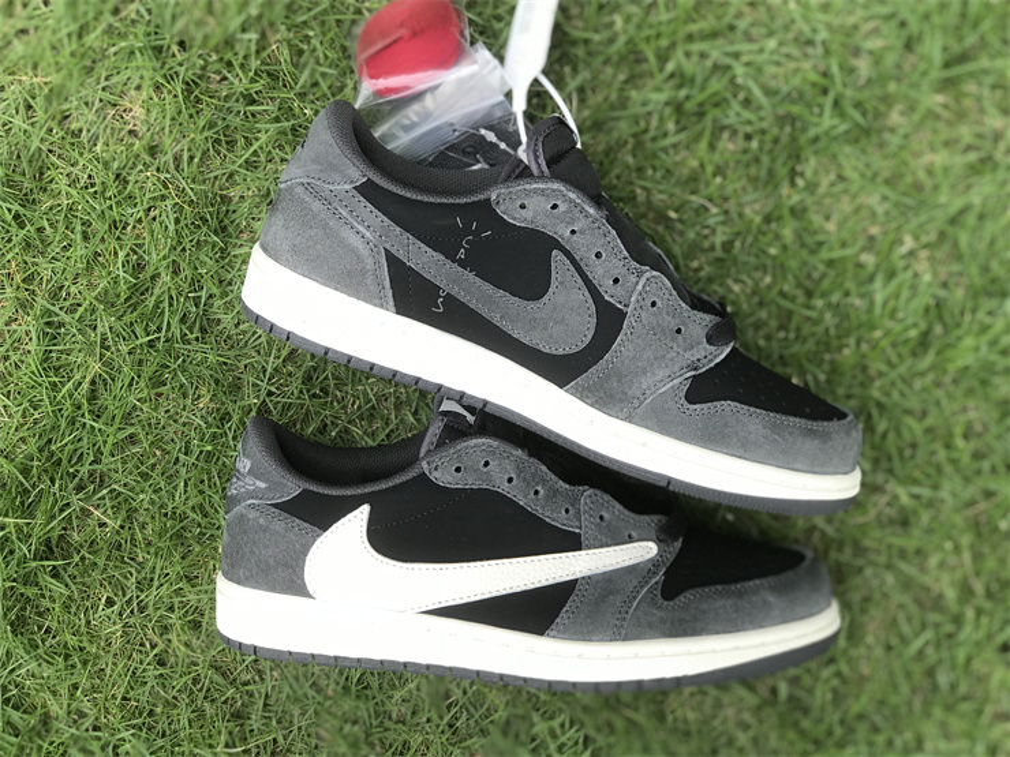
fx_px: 1663
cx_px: 505
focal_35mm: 57
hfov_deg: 33.8
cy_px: 378
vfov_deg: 25.7
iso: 20
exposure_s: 1/118
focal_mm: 6.6
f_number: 2.8
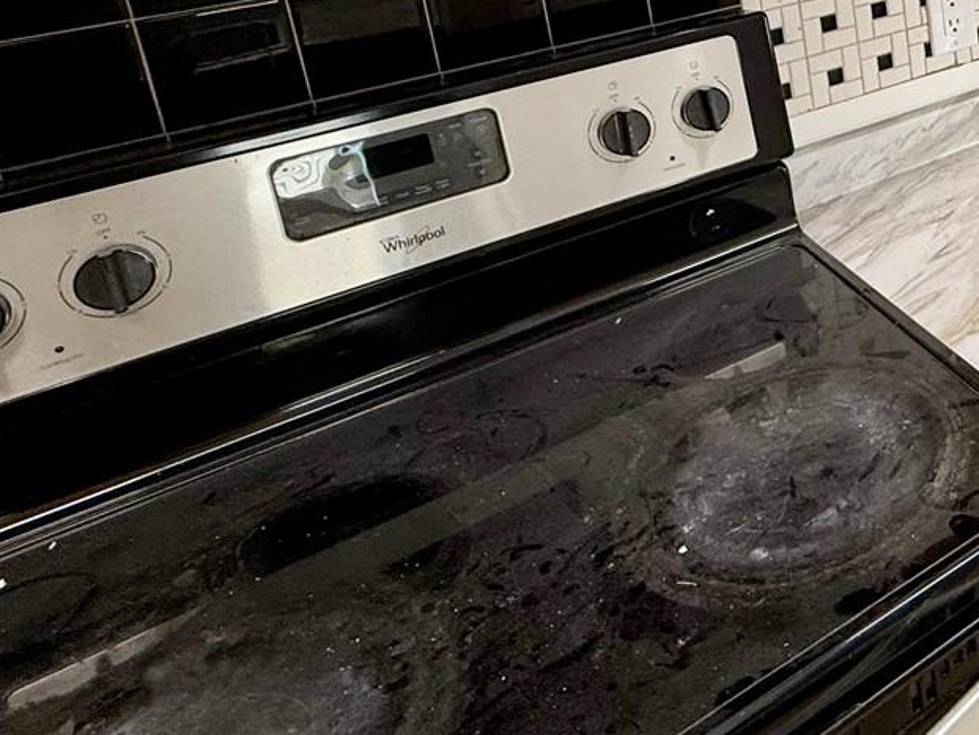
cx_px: 1084
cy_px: -33
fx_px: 1019
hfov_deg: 40.9
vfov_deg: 35.2
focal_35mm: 36
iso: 100
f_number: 2.2
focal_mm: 2.22
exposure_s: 1/120
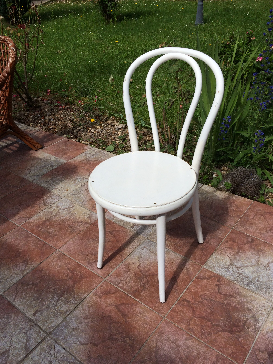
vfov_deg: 60.0
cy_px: 186
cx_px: 138
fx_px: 315
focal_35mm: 30
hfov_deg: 46.8
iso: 32
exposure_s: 1/3425
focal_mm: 4.15
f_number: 2.2
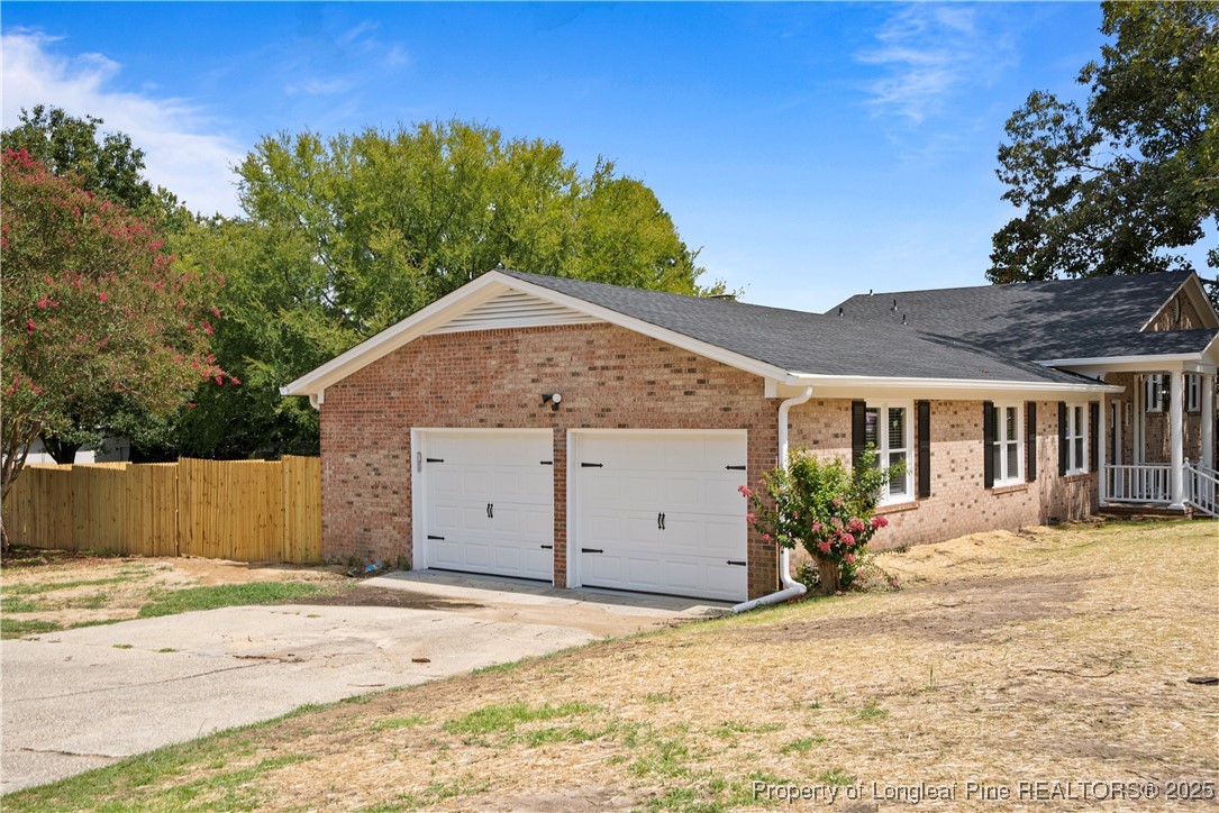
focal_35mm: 34
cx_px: 610
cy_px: 406
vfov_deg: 38.9
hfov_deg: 55.8
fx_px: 1152
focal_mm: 34
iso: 500
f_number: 7.1
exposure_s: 1/500
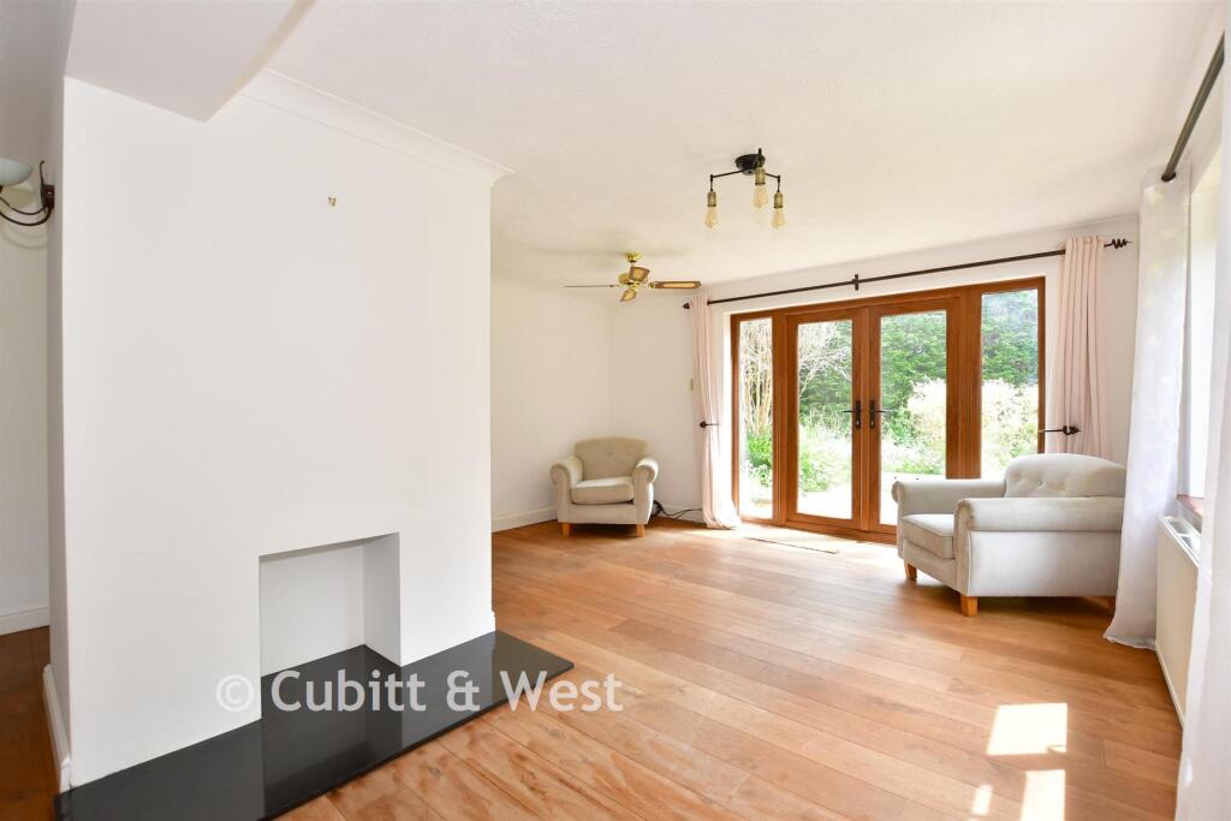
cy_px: 410
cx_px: 616
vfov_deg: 77.3
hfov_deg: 100.4
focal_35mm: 15
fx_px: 513
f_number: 8
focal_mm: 10
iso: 200
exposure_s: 1/25
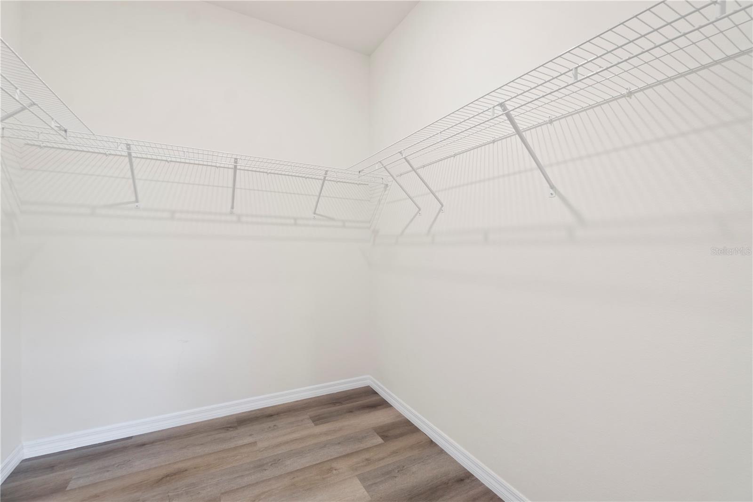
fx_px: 314
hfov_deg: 100.4
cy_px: 251
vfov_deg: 77.3
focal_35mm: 15
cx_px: 376
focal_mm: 10
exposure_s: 1.3
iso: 100
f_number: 8
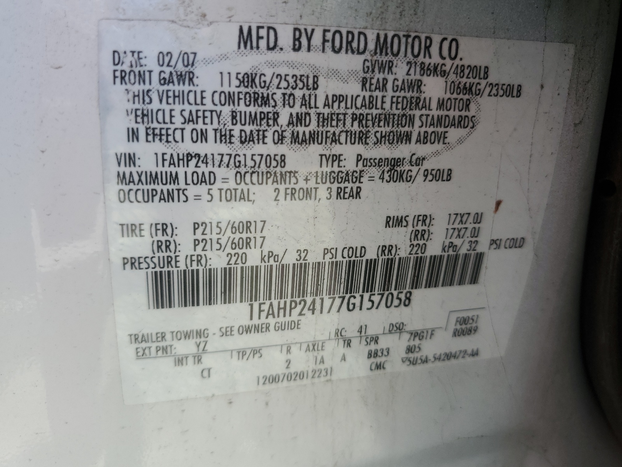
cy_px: 234
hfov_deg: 67.3
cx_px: 311
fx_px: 467
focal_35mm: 26
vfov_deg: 53.1
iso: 50
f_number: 1.5
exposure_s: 1/435
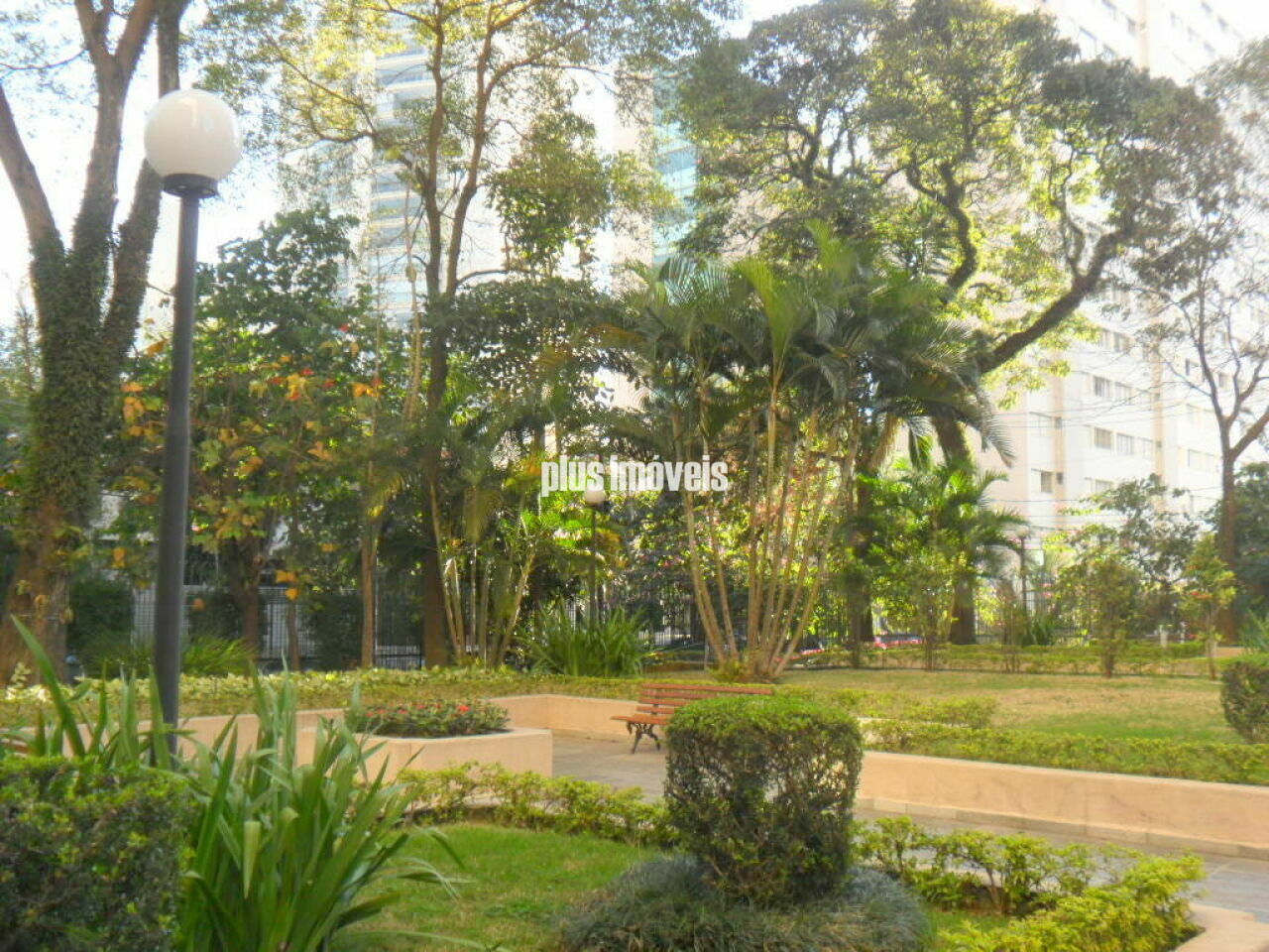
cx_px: 634
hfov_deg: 52.6
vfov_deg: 40.7
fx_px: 1283
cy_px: 476
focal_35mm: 35
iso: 80
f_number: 3
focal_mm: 6.3
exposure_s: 1/125
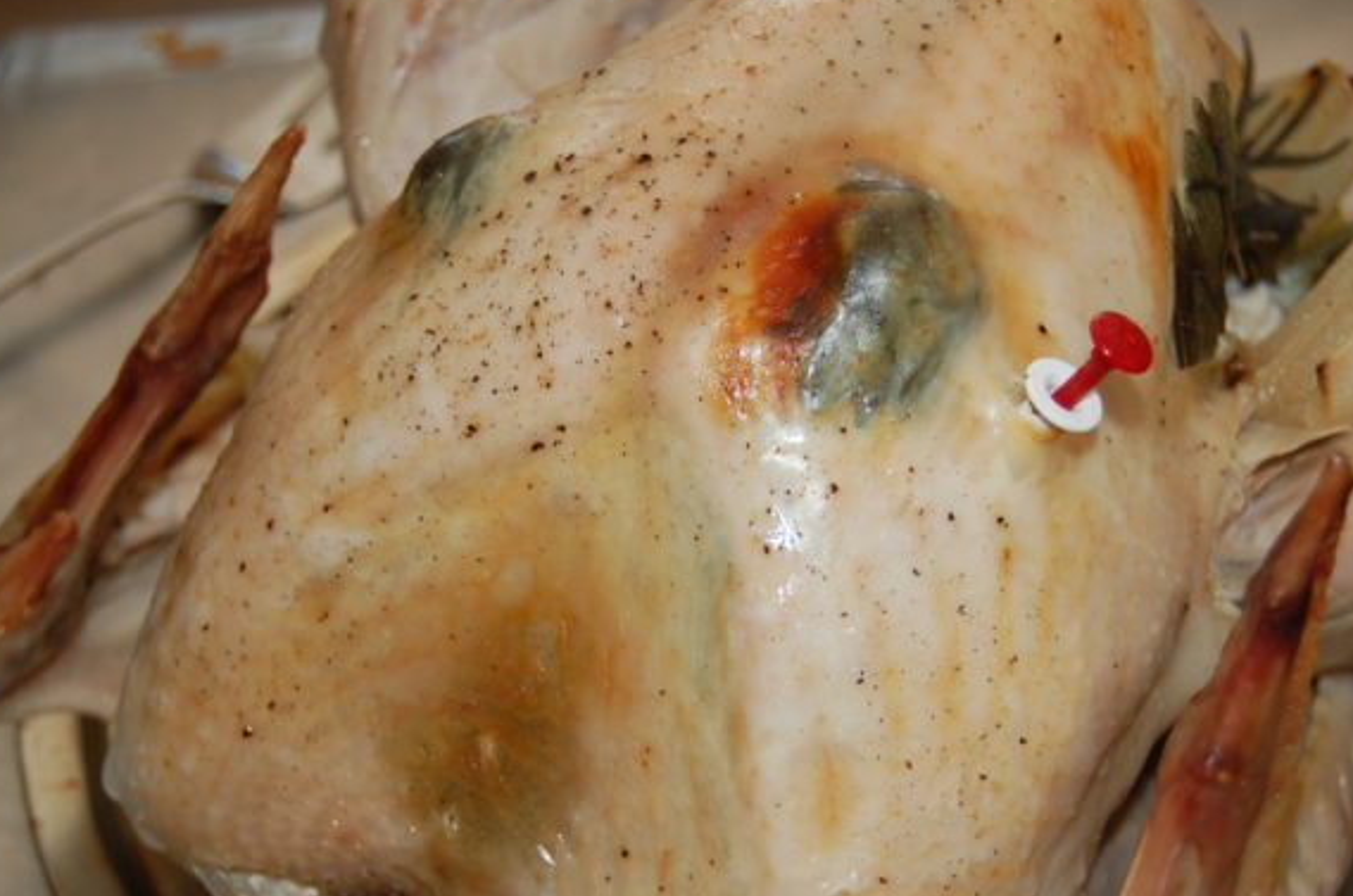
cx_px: 640
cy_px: 581
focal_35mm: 68
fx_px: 2551
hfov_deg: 29.7
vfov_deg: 19.9
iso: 400
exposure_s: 1/60
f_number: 4.5
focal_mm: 34
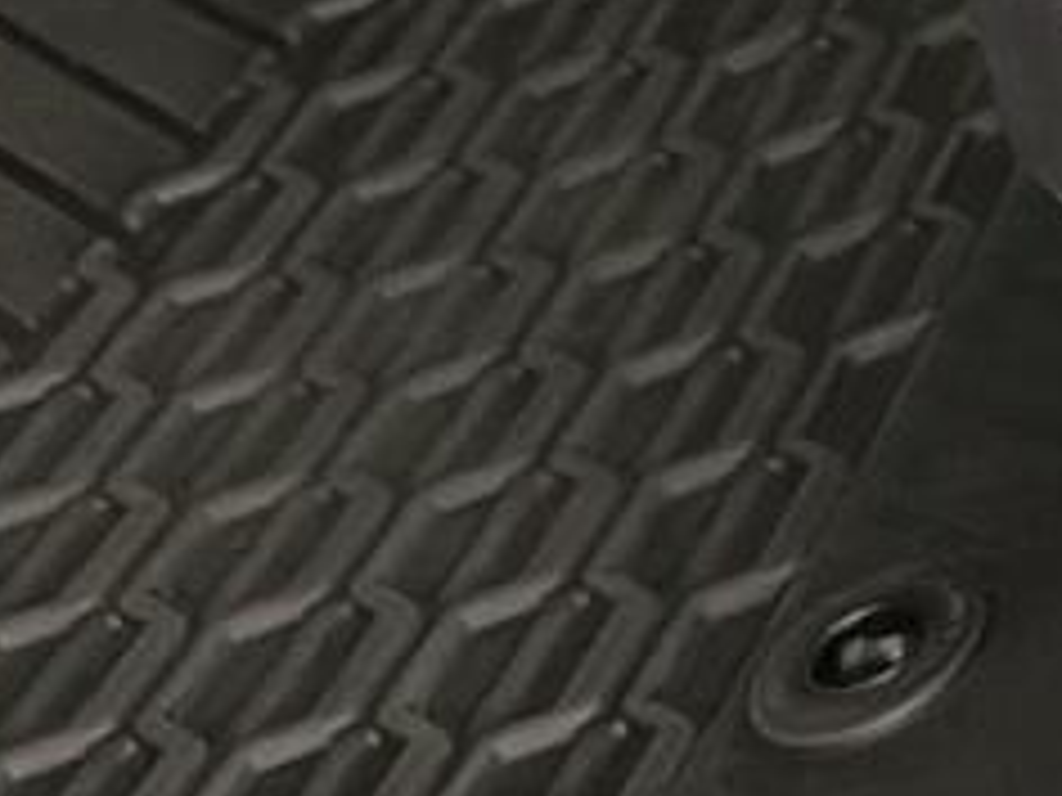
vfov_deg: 10.4
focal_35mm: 130
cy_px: -818
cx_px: 2174
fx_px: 3988
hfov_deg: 13.0
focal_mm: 5.56
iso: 2409
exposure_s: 1/30
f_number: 1.8
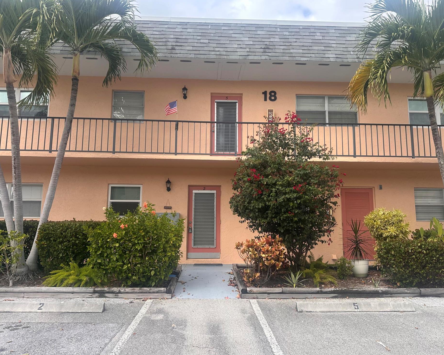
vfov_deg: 54.9
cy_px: 179
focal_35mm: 26
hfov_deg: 66.0
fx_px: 342
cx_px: 222
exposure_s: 1/1562
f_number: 1.78
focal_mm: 6.86
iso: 80
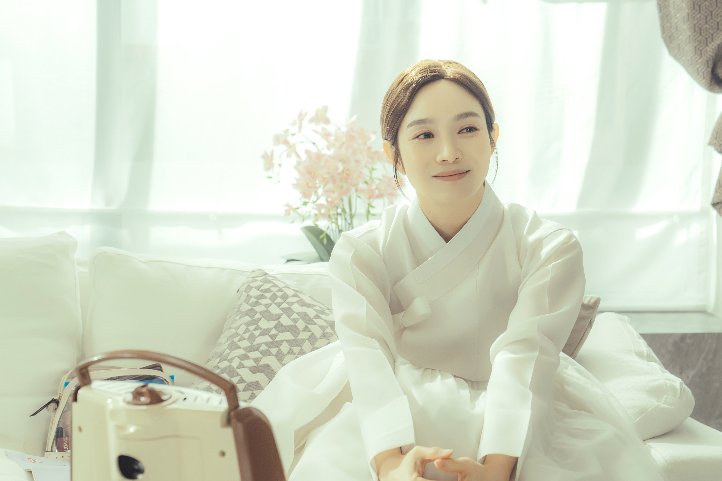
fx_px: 1644
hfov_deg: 24.8
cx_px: 361
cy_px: 240
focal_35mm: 82
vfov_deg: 16.7
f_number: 4.5
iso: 1000
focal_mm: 55
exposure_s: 1/125
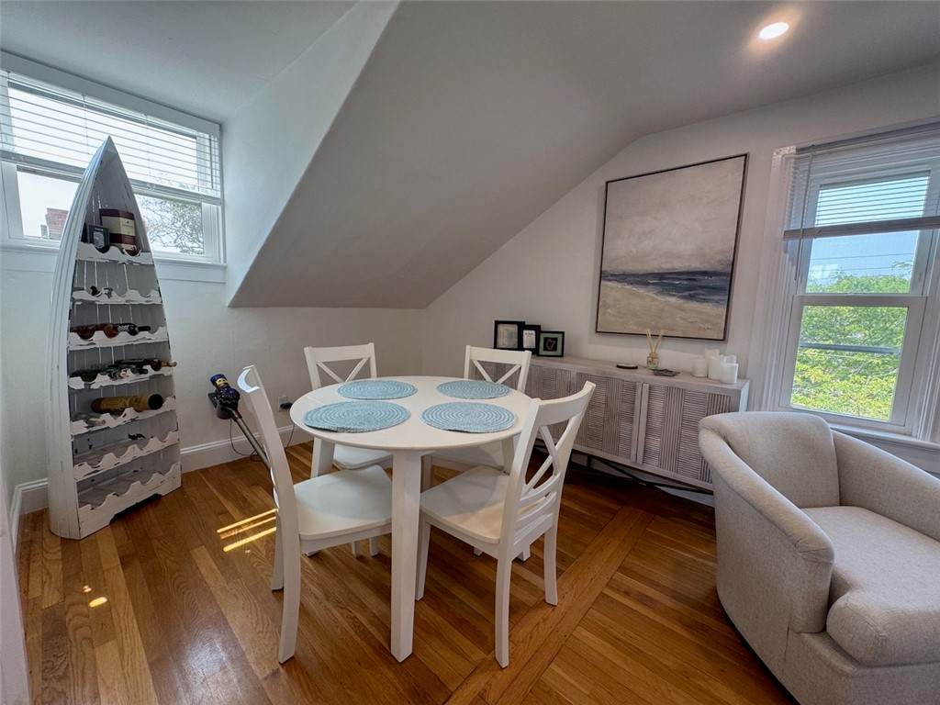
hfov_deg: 102.1
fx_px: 380
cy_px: 352
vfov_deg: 85.7
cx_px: 470
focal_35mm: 14
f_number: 2.2
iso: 80
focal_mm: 2.22
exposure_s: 1/99
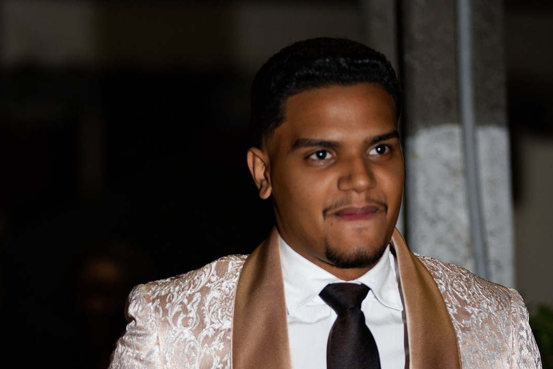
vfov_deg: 4.7
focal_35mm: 292
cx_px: 72
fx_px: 4486
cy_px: 381
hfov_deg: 7.0
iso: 500
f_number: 2.8
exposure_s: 1/160
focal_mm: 123
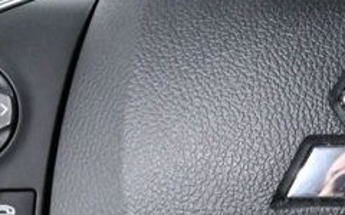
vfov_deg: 7.4
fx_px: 1636
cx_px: 374
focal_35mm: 174
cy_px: 334
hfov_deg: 11.9
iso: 2500
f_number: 5
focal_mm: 27
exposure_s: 1/100
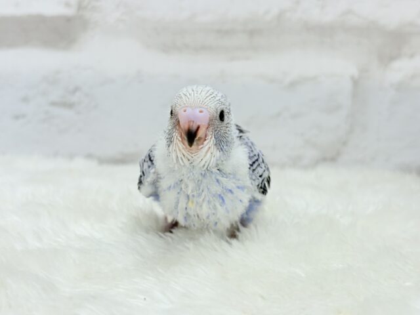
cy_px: 158
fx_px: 631
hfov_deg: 36.8
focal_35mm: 52
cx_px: 210
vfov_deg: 28.0
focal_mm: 5.96
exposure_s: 1/100
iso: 64
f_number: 1.6
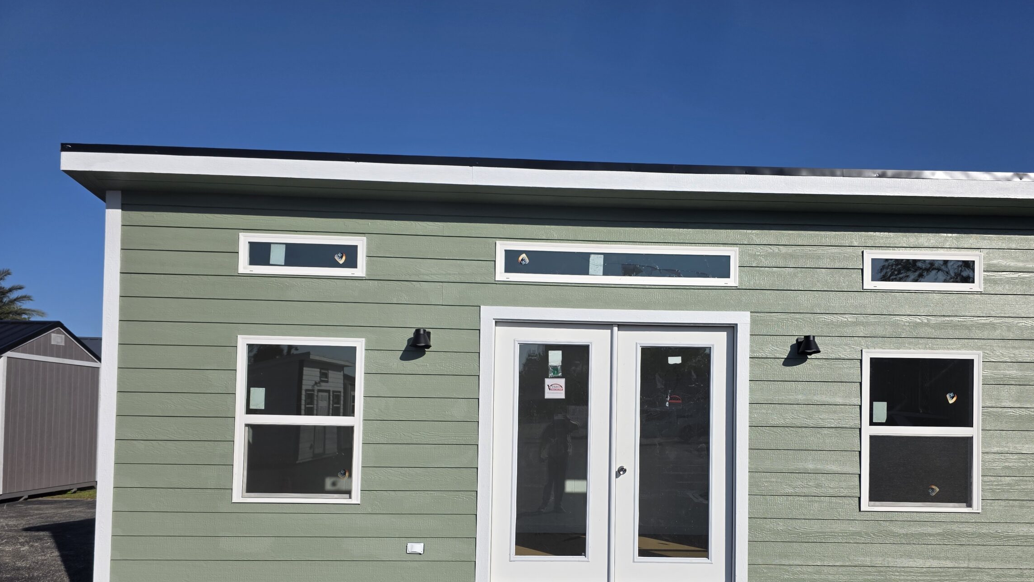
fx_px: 768
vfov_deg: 40.7
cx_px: 575
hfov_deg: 67.7
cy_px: 410
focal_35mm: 28
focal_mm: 6.3
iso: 64
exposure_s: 1/7944
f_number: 1.7
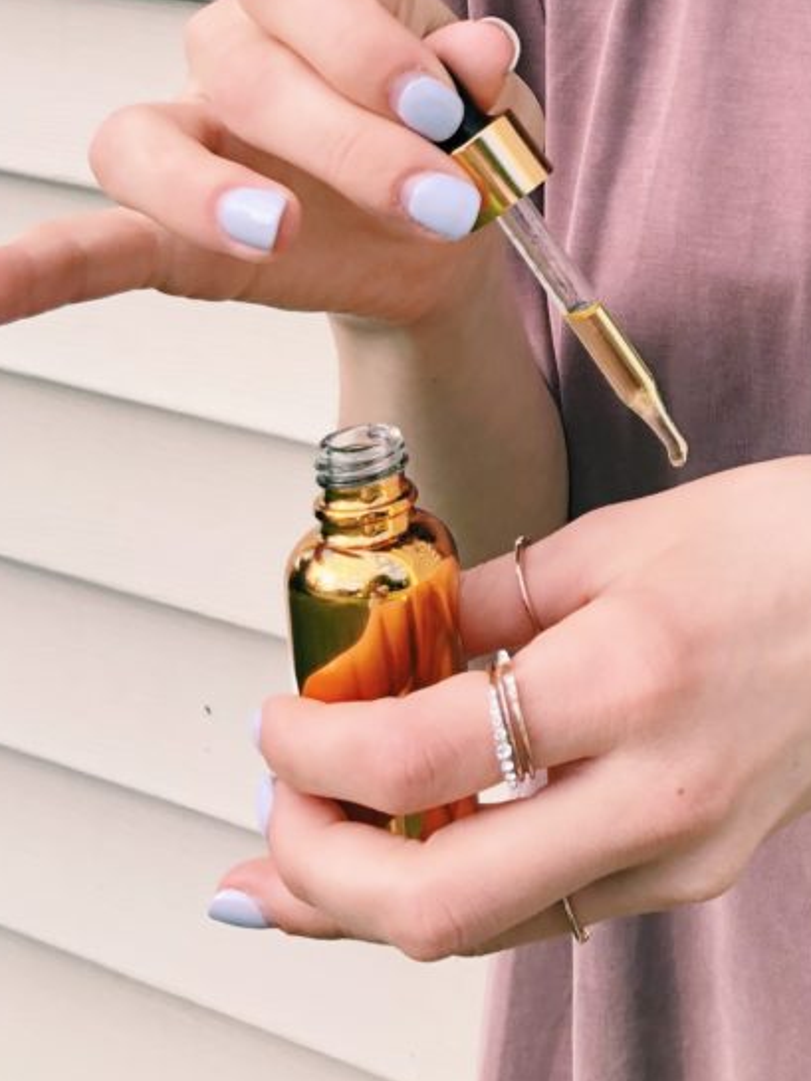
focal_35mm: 74
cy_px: -212
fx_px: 2311
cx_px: 952
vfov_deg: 24.0
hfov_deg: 18.9
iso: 20
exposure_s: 1/154
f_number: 1.8
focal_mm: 4
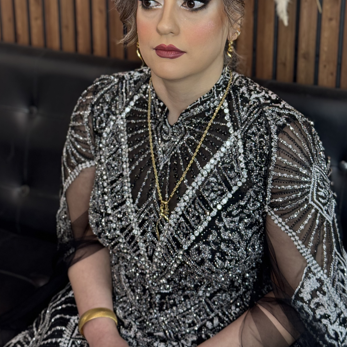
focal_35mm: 71
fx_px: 805
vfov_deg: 23.9
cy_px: 63
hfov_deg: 24.3
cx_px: 150
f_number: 1.78
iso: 80
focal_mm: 6.76
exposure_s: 1/100
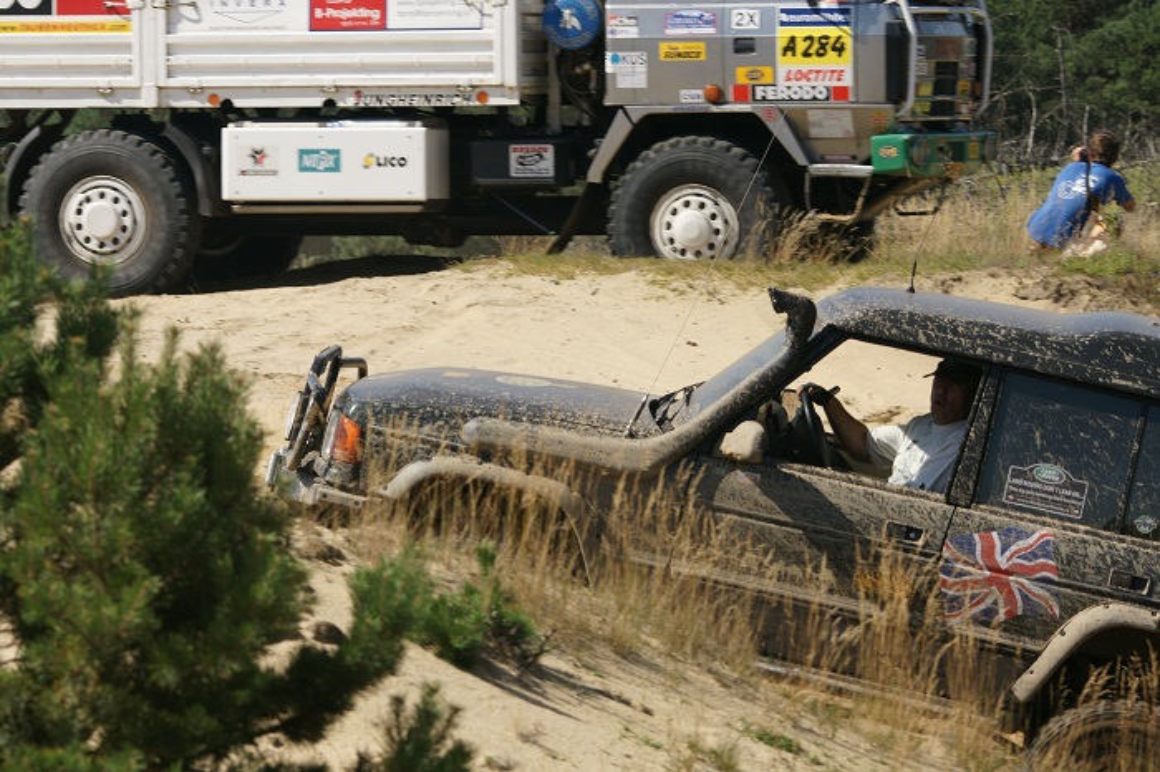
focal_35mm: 210
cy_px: 386
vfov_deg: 6.5
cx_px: 580
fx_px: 6763
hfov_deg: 9.8
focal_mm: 140
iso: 200
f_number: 11
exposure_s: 1/320
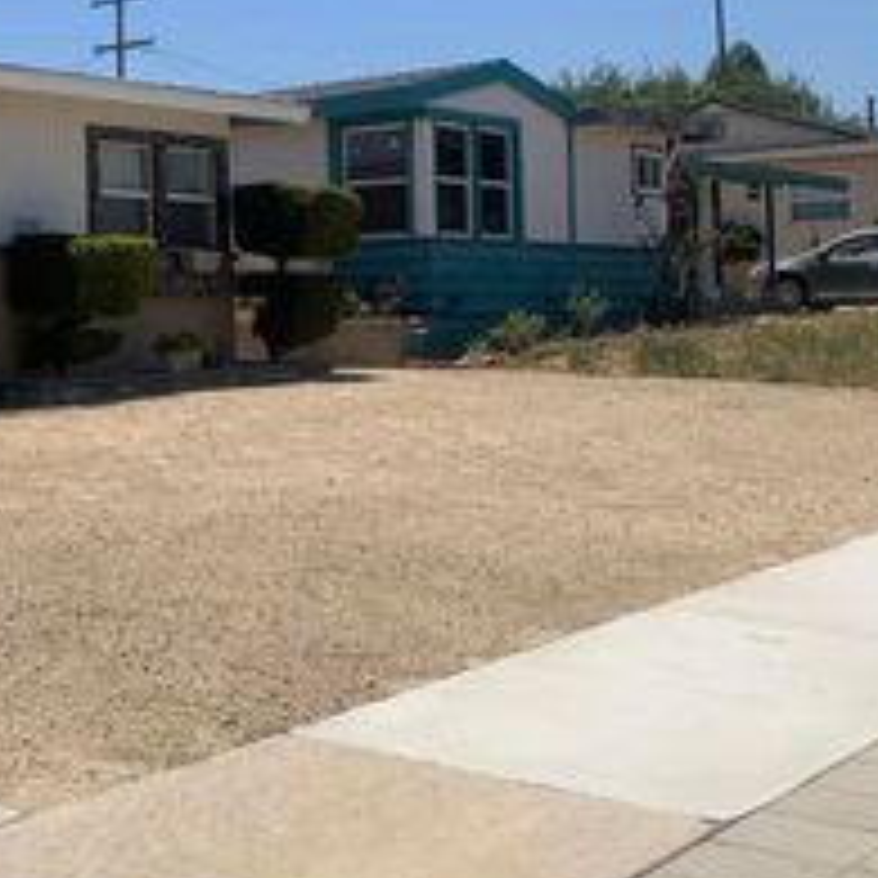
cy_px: 277
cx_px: -171
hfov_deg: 26.0
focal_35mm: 59
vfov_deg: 28.8
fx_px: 1693
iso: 25
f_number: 1.8
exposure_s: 1/4098
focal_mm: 4.25
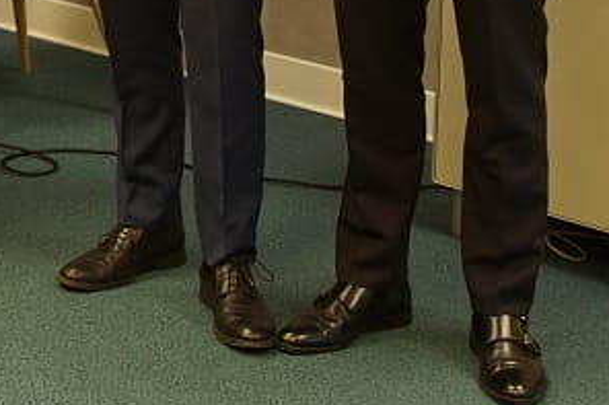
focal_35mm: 142
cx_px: -292
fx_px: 2401
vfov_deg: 9.2
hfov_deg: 13.6
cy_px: -310
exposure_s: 1/60
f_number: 2.2
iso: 200
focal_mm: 35
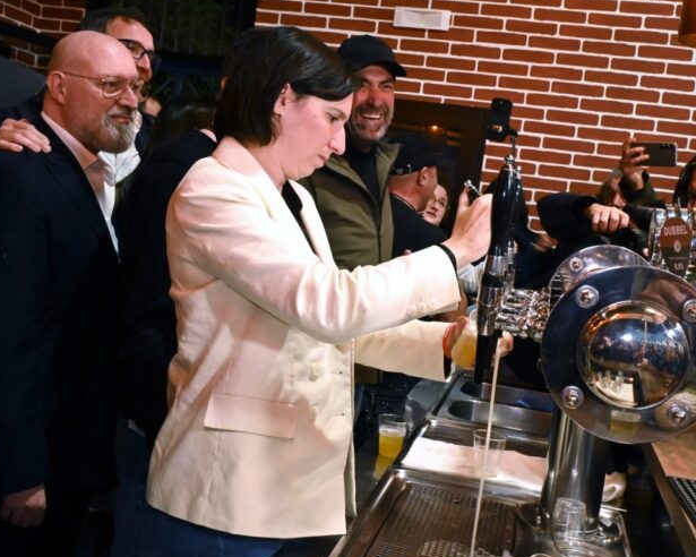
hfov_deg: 44.8
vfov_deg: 36.5
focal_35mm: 41
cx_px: 352
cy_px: 274
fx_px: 845
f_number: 16
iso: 6400
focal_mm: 35
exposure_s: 1/20
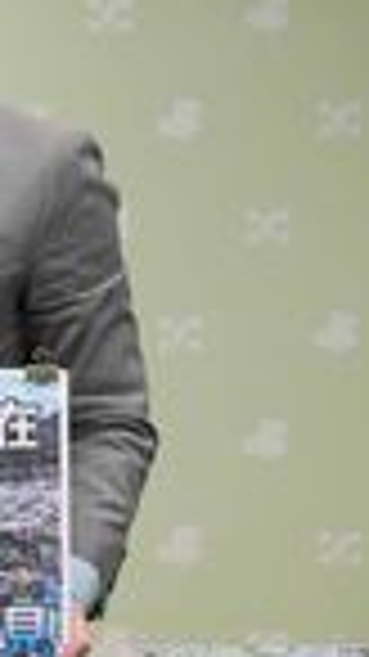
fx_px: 6443
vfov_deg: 5.8
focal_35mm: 370
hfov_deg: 3.3
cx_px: -396
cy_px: 263
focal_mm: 86
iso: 3200
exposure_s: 1/320
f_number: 5
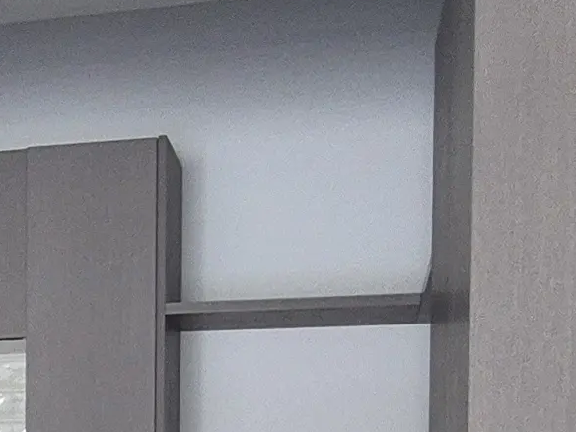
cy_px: 581
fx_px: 1481
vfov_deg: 15.7
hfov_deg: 19.1
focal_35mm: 89
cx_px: -310
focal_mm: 2.2
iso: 200
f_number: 2.2
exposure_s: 1/100
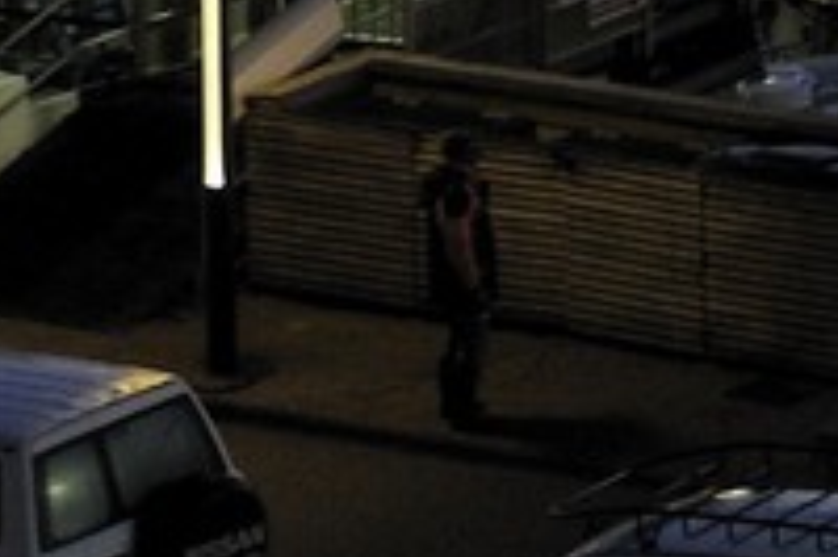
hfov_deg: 5.8
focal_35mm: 336
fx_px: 7815
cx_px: 2447
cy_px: -1537
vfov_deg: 3.9
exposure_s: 1/6
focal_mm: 42
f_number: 4.5
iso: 800
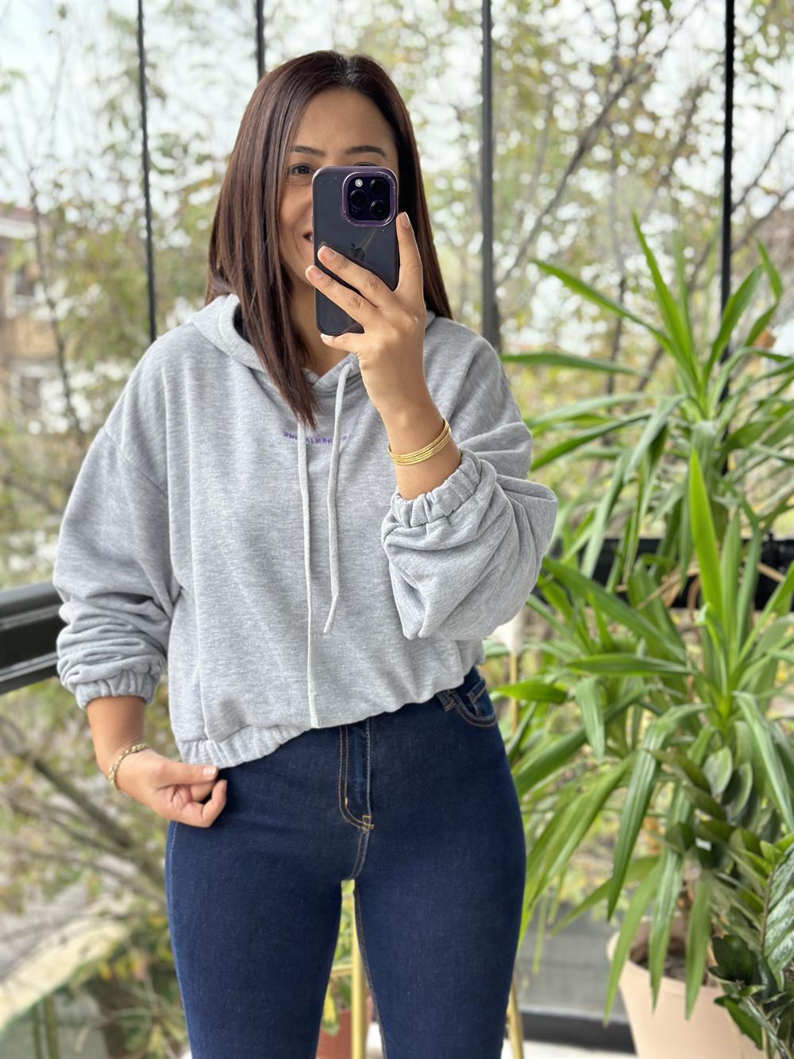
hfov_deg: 30.3
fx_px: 1468
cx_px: 397
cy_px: 530
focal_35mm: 48
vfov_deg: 39.7
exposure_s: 1/115
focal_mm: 6.86
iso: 125
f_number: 1.78
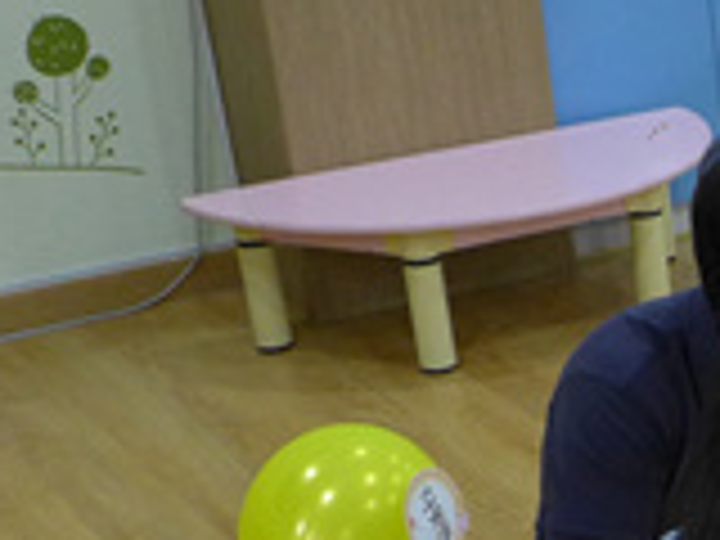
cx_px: 1238
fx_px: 2330
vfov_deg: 13.0
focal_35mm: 112
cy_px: 572
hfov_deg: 15.5
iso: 320
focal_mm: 5.5
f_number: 1.5
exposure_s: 1/250
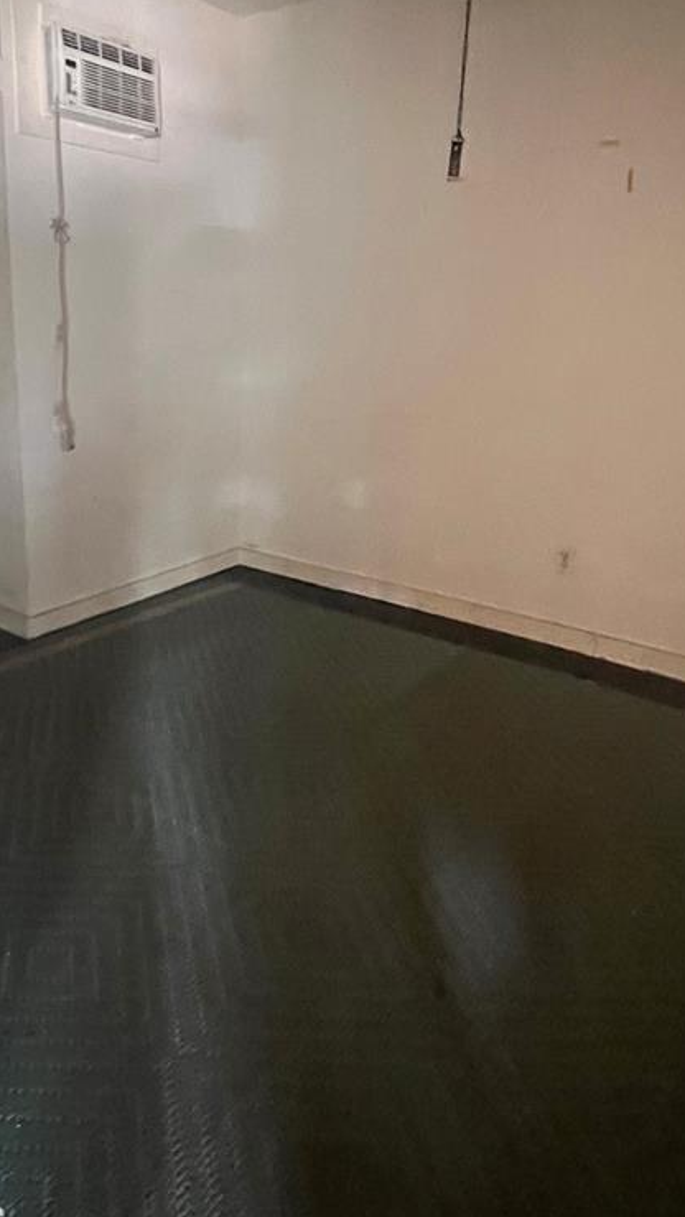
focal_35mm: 23
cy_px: 443
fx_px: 742
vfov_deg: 77.0
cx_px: 369
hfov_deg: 49.5
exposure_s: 1/37
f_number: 1.8
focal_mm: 1.57
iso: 1250
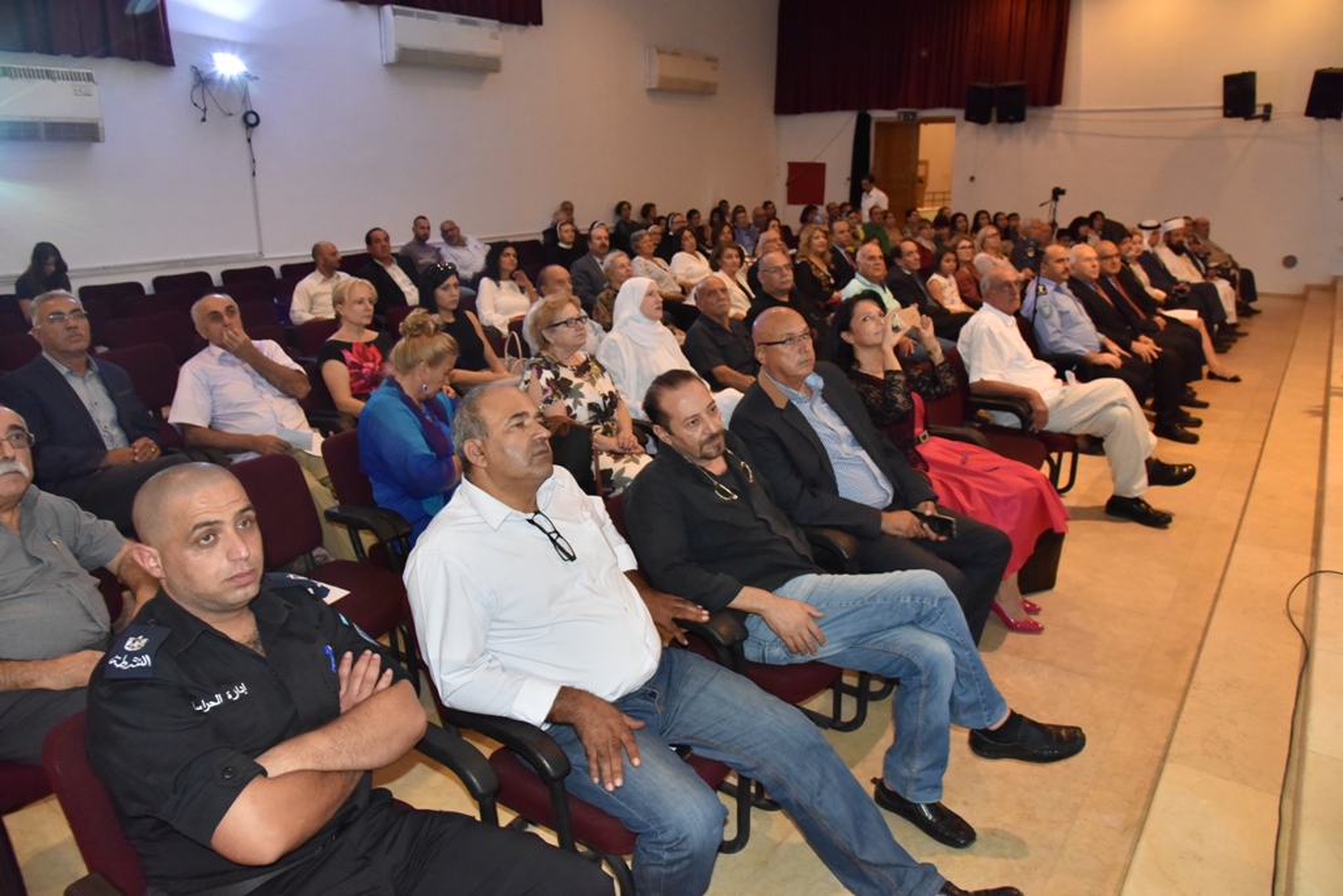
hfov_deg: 73.7
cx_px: 672
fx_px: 895
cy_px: 448
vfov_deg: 53.1
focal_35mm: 24
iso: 3200
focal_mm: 24
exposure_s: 1/60
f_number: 7.1
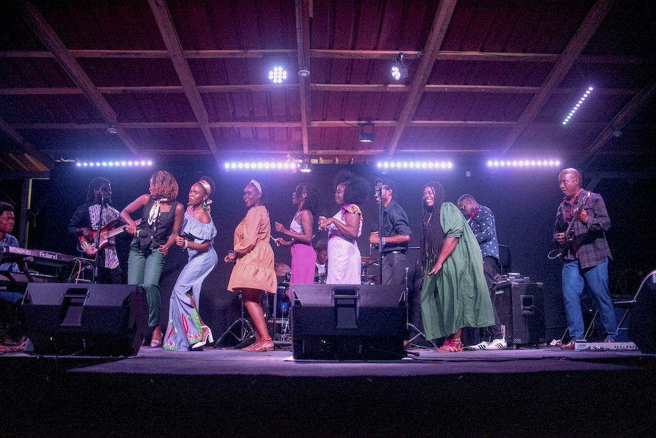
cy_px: 219
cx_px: 328
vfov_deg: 37.9
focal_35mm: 35
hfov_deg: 54.4
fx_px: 638
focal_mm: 35
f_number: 2.5
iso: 5000
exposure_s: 1/1250
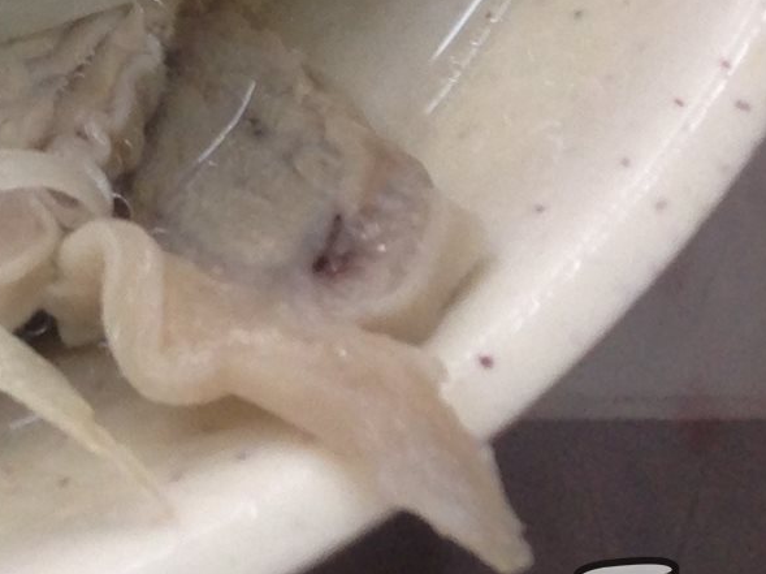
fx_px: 3472
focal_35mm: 157
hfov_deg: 11.5
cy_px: -536
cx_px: -706
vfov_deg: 8.9
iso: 80
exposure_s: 1/20
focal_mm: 4.12
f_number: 2.4
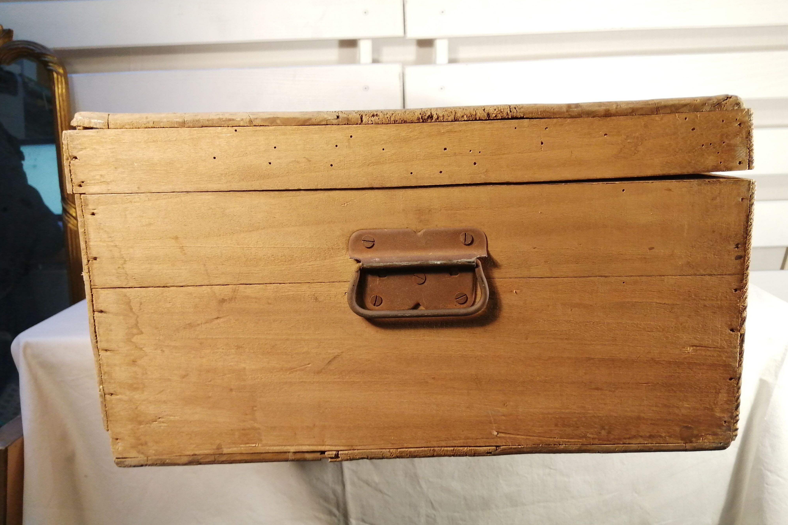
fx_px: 613
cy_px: 254
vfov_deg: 46.4
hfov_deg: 65.5
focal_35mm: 28
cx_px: 400
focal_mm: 3.46
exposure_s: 1/33.3
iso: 100
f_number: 1.8
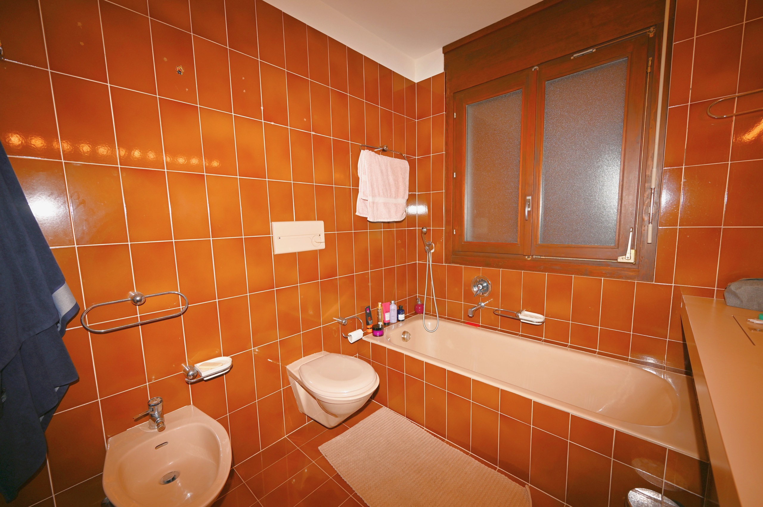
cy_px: 254
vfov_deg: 81.1
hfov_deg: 104.3
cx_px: 382
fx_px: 297
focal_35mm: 14
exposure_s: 1/60
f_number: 4
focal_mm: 14
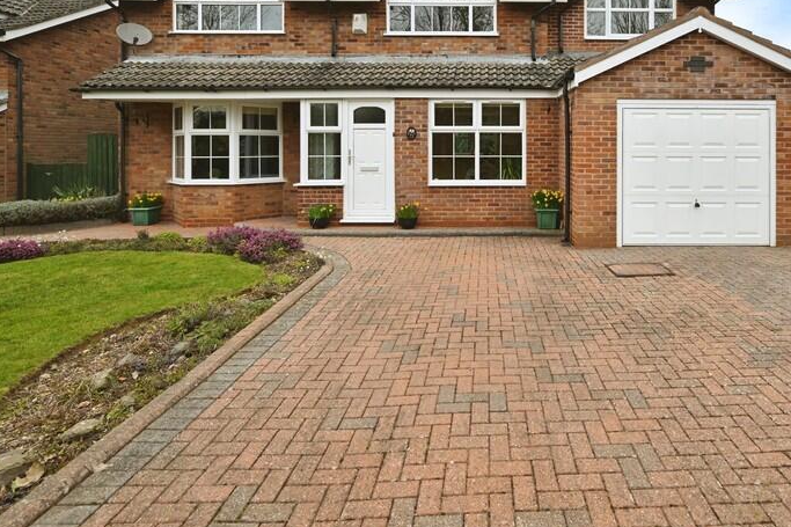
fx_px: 461
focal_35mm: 21
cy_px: 142
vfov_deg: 57.0
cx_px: 495
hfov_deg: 79.7
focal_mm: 14
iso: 100
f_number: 6.3
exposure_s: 1/125
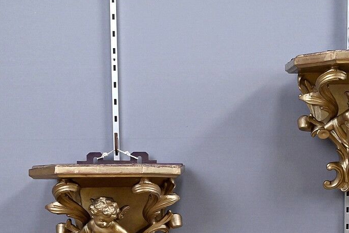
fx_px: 630
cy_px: 175
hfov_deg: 30.7
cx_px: 232
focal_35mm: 65
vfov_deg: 20.8
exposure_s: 1/250
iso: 5000
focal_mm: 37
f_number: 8
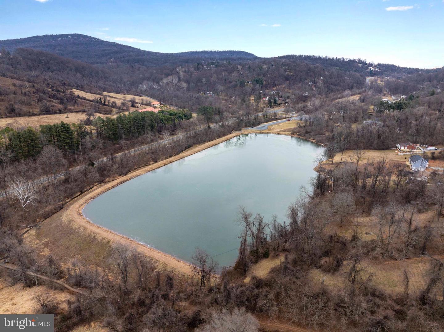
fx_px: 308
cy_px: 166
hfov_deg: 71.6
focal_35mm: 24
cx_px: 222
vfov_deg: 56.8
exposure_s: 1/640
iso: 200
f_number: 2.8
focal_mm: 12.29
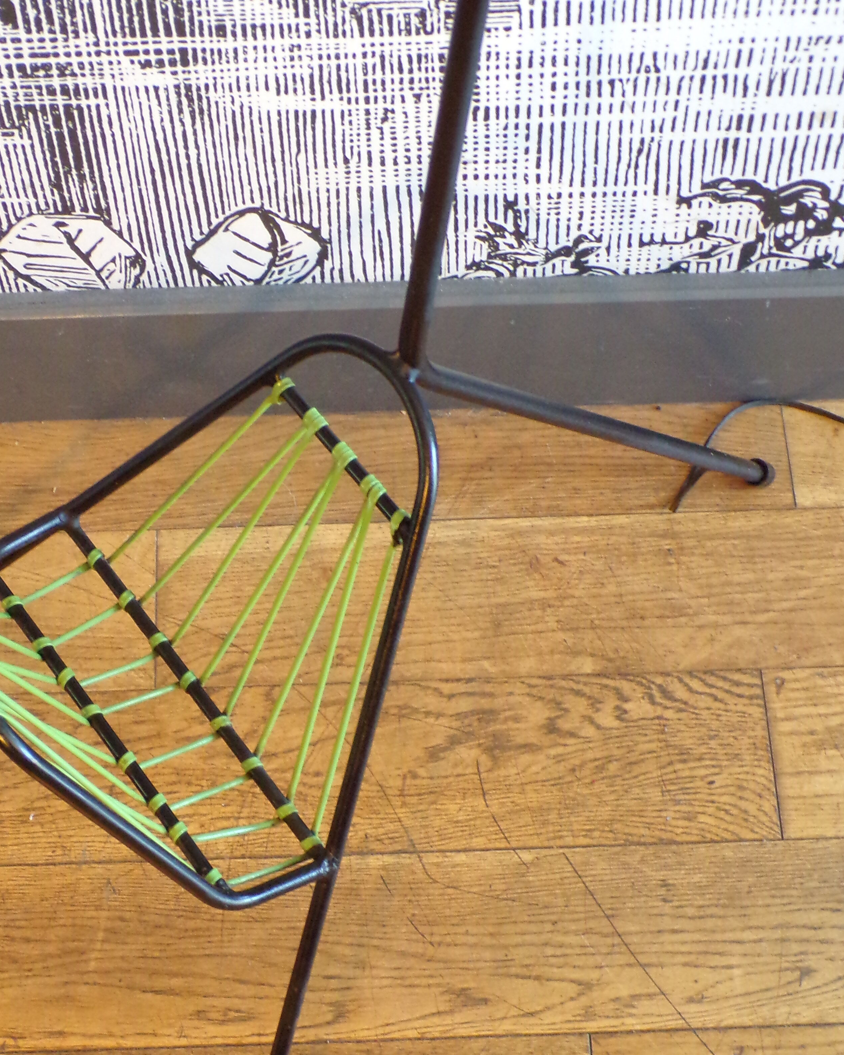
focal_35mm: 60
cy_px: 623
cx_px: 320
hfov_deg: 25.3
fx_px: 1873
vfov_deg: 31.4
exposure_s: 1/12
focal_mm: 7.6
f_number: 3.4
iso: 400
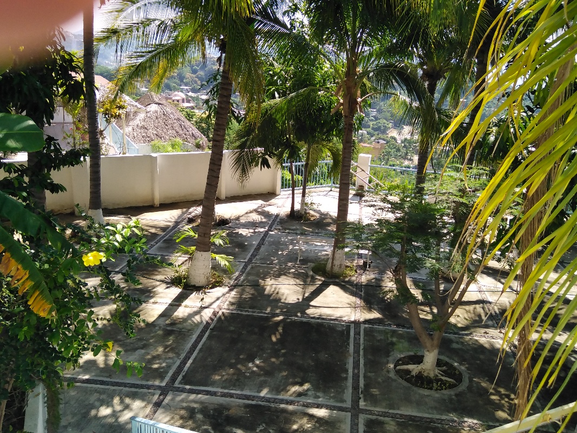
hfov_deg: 67.3
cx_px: 288
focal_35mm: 26
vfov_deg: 53.0
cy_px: 216
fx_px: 433
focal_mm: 3.59
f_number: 1.8
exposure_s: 1/875
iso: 100
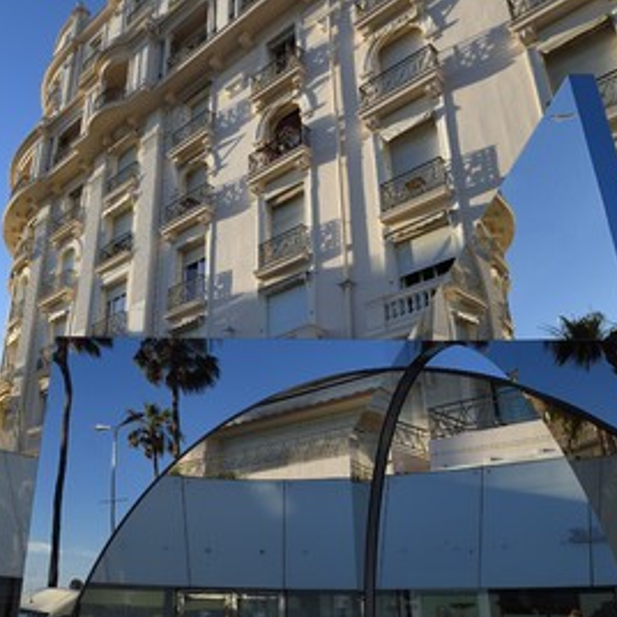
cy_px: 320
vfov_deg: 51.1
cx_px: 228
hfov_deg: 50.5
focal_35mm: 32
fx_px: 645
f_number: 11
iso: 200
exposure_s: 1/250
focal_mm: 24
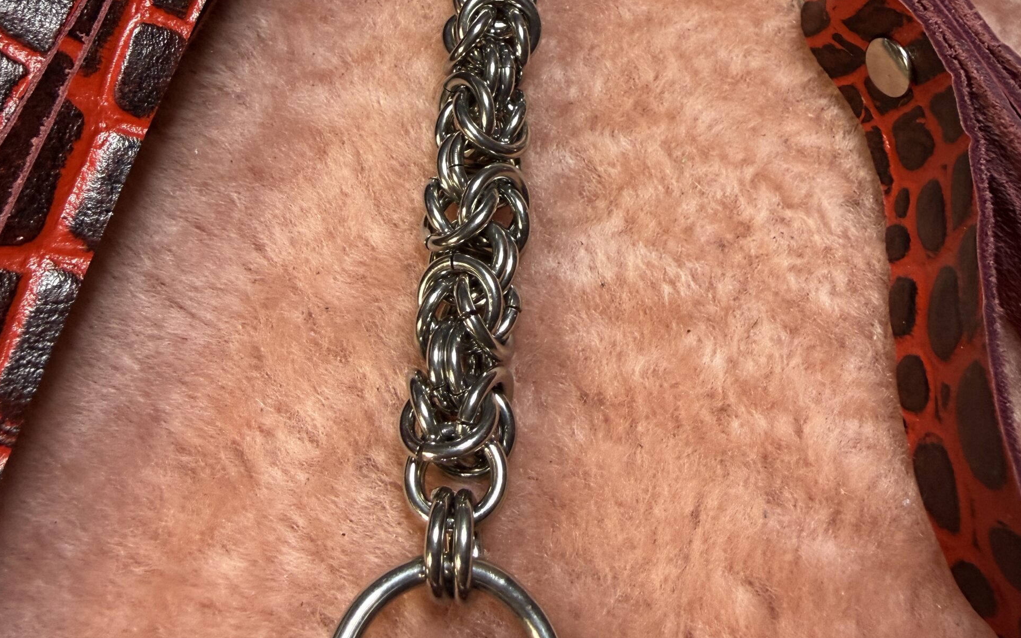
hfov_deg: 56.7
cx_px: 510
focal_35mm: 34
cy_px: 185
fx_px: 946
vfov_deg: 36.7
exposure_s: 1/50
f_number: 2.2
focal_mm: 2.22
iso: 160
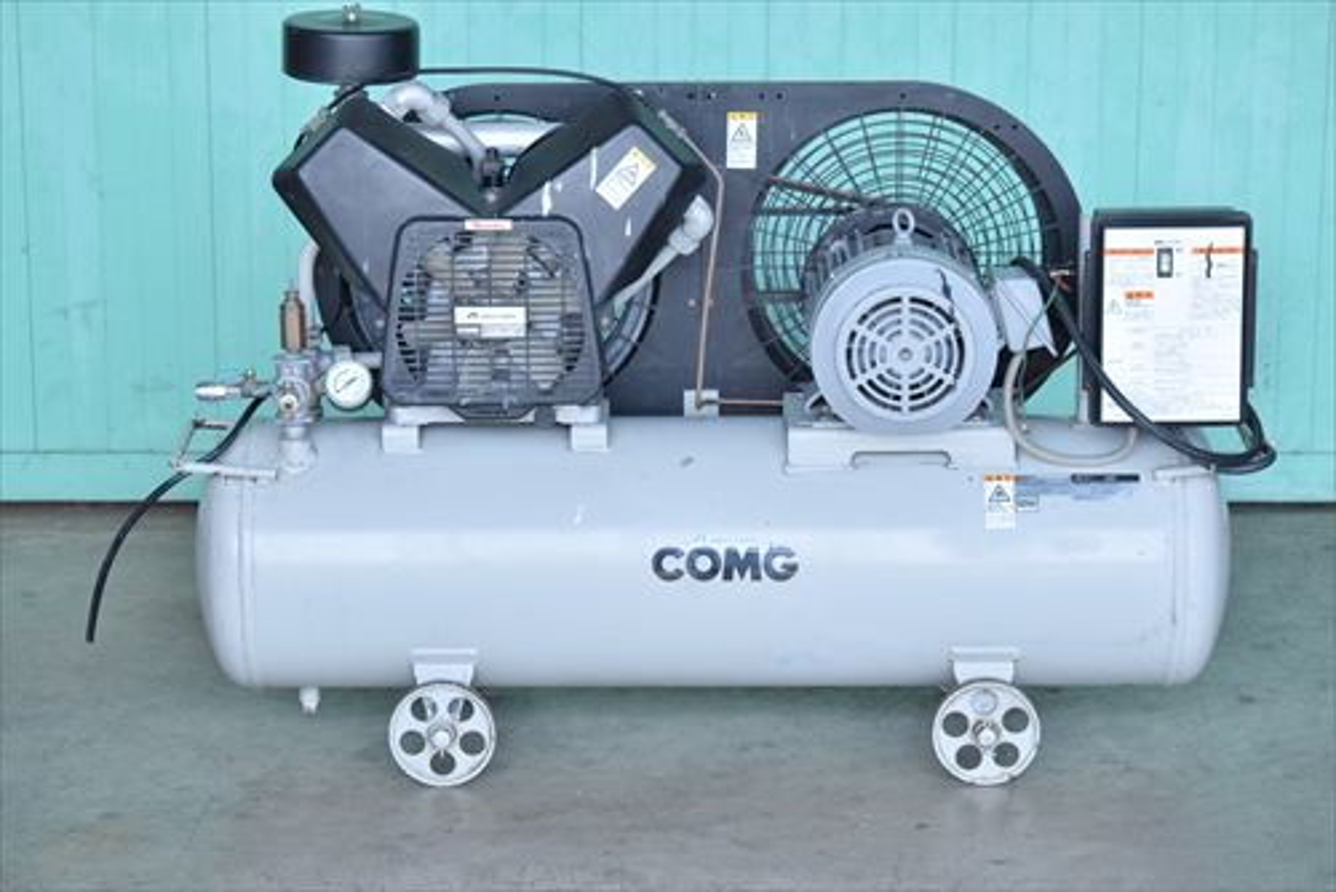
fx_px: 3787
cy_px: 446
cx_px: 668
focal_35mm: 102
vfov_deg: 13.4
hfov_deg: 20.0
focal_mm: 68
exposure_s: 1/800
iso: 1250
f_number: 6.3
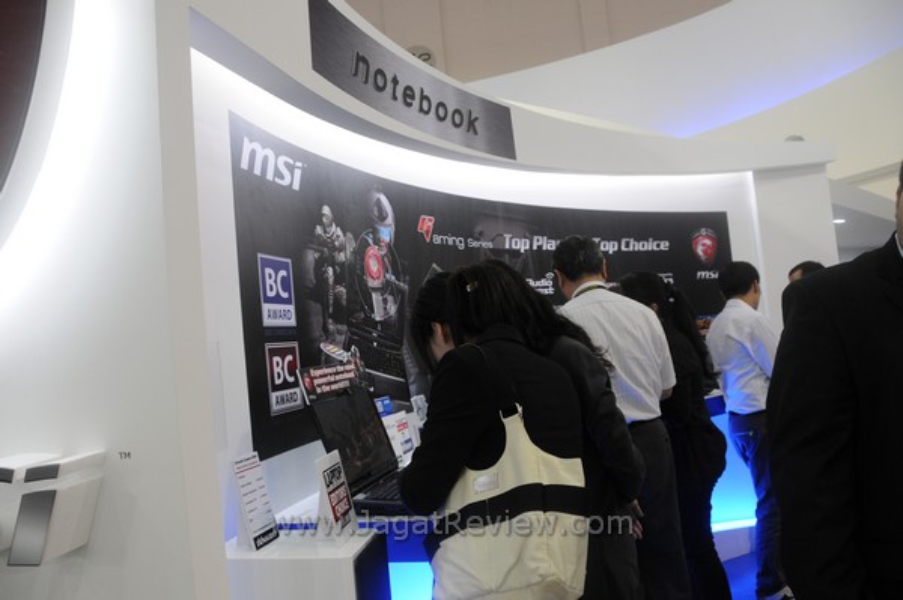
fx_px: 677
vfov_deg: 47.9
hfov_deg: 67.4
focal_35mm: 27
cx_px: 452
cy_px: 300
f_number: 5
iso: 800
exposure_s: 1/100
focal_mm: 18
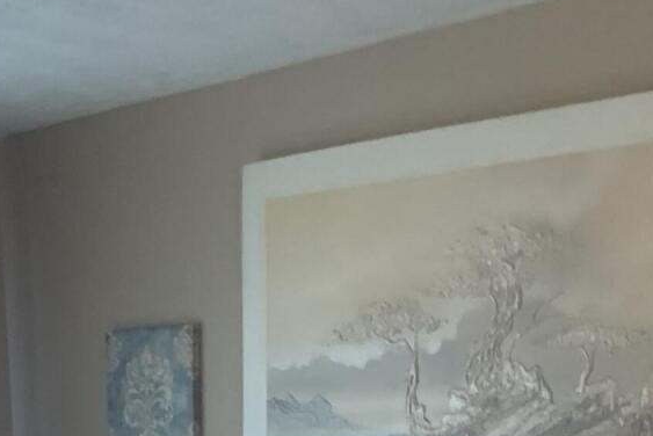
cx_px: 208
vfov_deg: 12.0
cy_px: 993
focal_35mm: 96
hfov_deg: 21.1
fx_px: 1742
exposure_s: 1/40
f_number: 1.8
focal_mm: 4.25
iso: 250
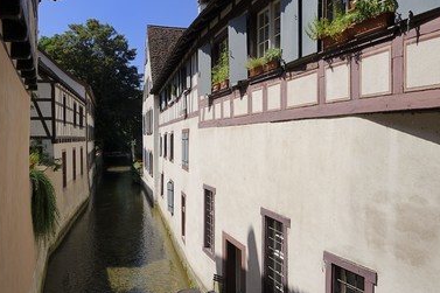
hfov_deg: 63.6
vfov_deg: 44.9
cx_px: 209
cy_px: 142
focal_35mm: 29
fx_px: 354
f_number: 14
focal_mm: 26
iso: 200
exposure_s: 1/160
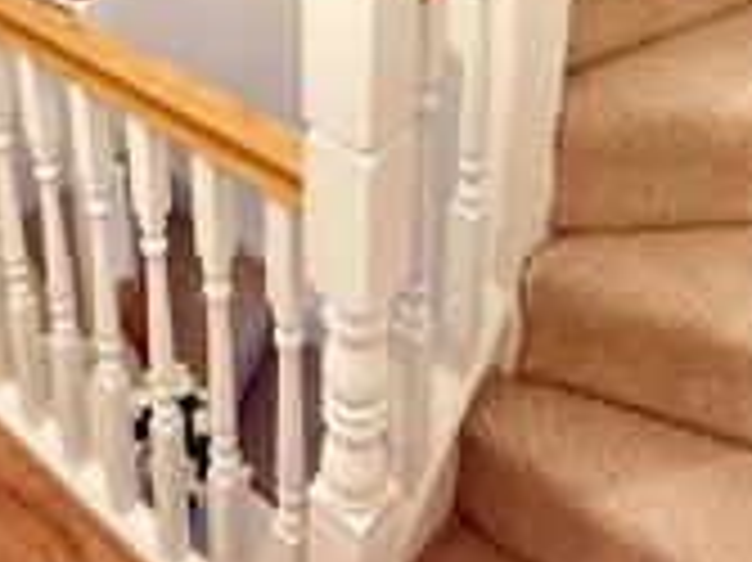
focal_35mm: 49
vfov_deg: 25.6
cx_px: 187
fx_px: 1064
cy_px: -164
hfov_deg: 37.9
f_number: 2.2
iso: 250
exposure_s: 1/50
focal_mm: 2.22
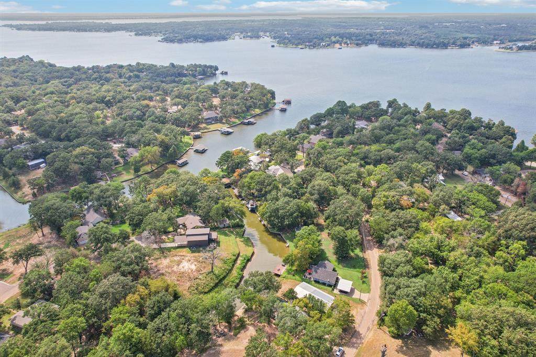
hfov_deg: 78.6
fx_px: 327
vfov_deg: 57.2
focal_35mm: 22
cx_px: 268
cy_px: 178
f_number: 2.8
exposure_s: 1/1500
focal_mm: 8.4
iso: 130
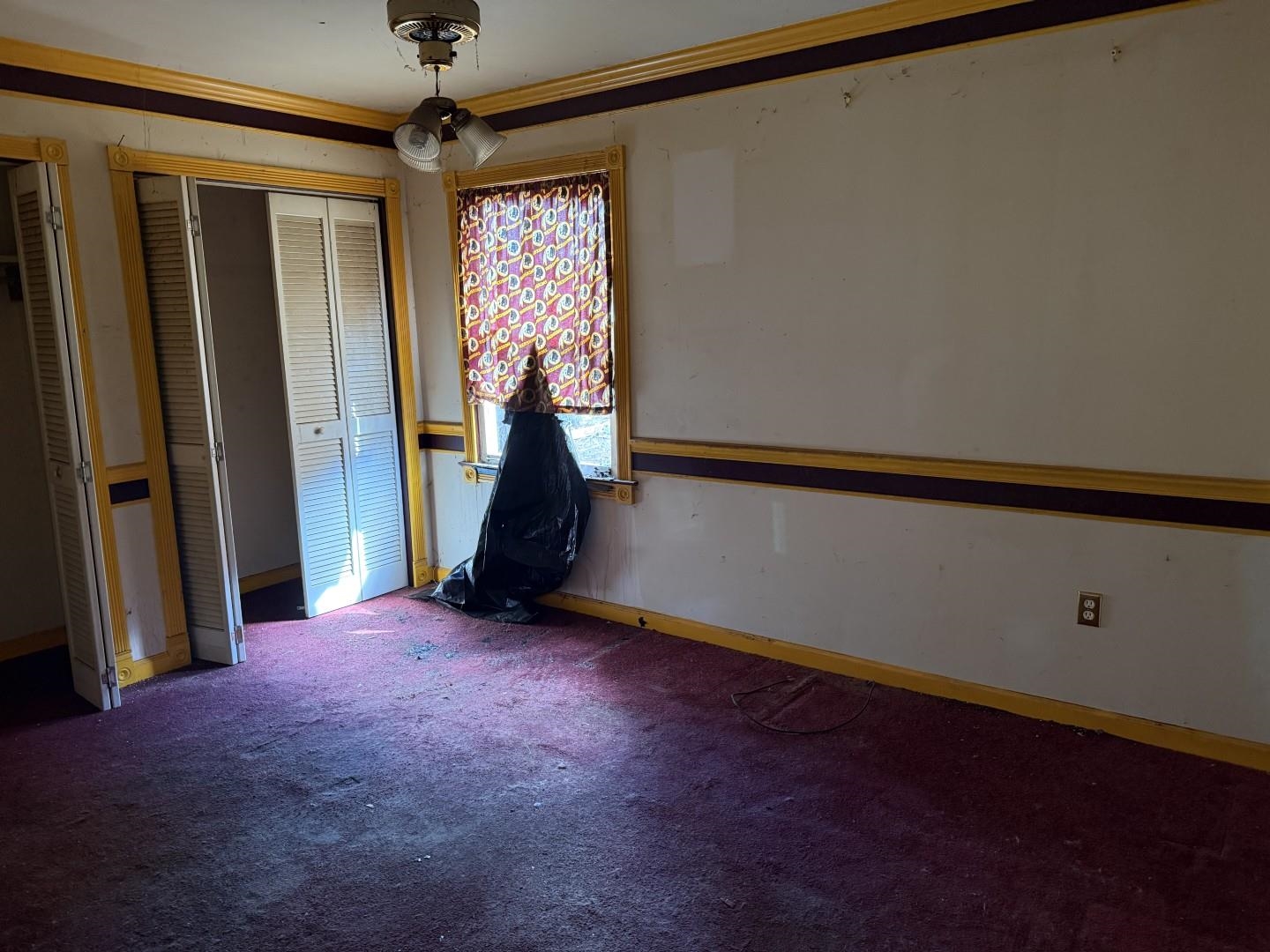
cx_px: 635
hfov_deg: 71.6
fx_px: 881
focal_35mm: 24
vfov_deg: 56.8
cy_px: 476
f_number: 1.78
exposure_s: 1/60
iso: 500
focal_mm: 6.76
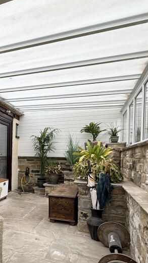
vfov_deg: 63.7
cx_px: -24
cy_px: 157
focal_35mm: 30
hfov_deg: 32.8
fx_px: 209
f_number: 2.2
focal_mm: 2.22
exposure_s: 1/338
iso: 50
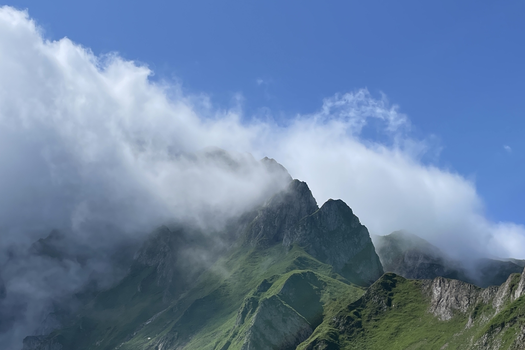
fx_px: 788
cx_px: 243
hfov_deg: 36.8
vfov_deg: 24.9
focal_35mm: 54
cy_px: 235
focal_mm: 4.2
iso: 32
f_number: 1.6
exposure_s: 1/7813
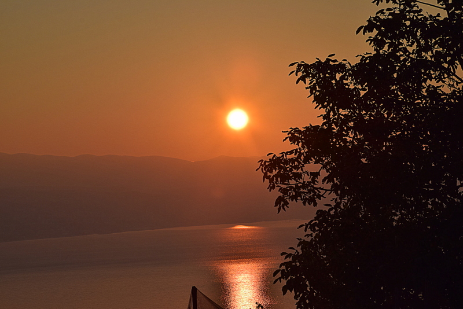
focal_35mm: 120
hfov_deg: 17.1
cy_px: 154
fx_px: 1544
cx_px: 232
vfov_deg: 11.4
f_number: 13
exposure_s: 1/800
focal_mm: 80
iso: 200
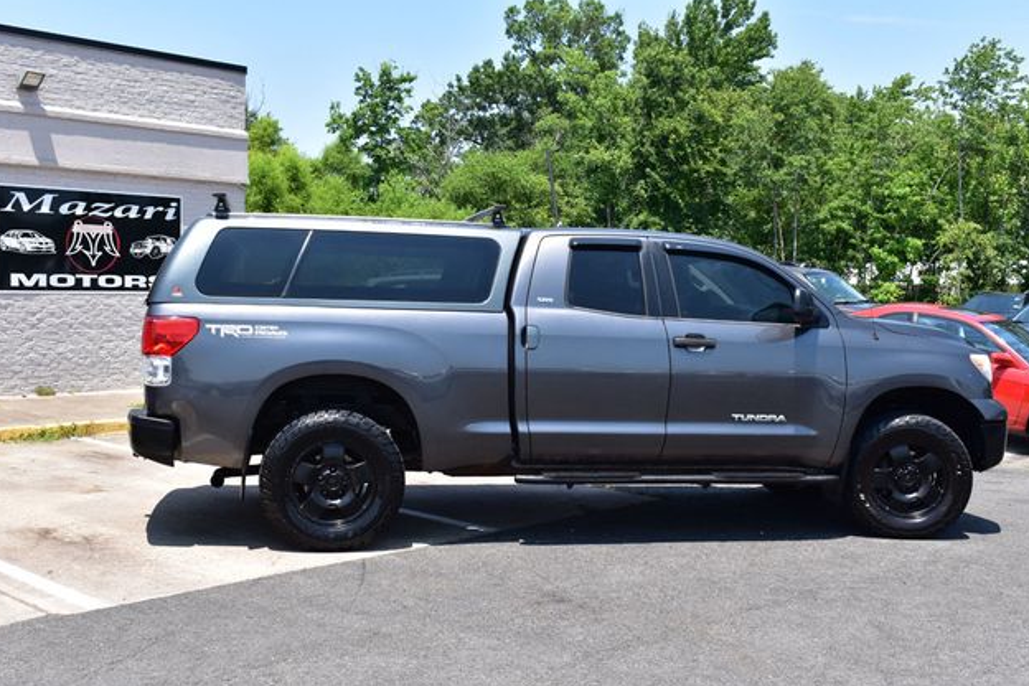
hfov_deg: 46.9
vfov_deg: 32.2
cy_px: 343
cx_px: 510
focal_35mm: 42
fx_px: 1186
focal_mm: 27
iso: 400
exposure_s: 1/400
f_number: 11
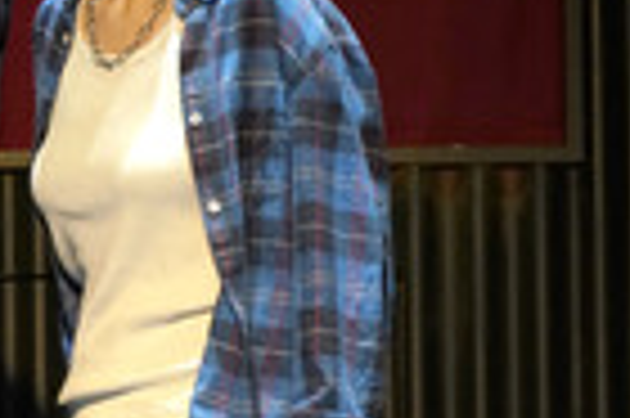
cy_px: 247
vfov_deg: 3.4
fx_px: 7097
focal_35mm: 406
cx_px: -295
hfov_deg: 5.0
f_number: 5.6
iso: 2000
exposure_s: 1/200
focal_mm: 126
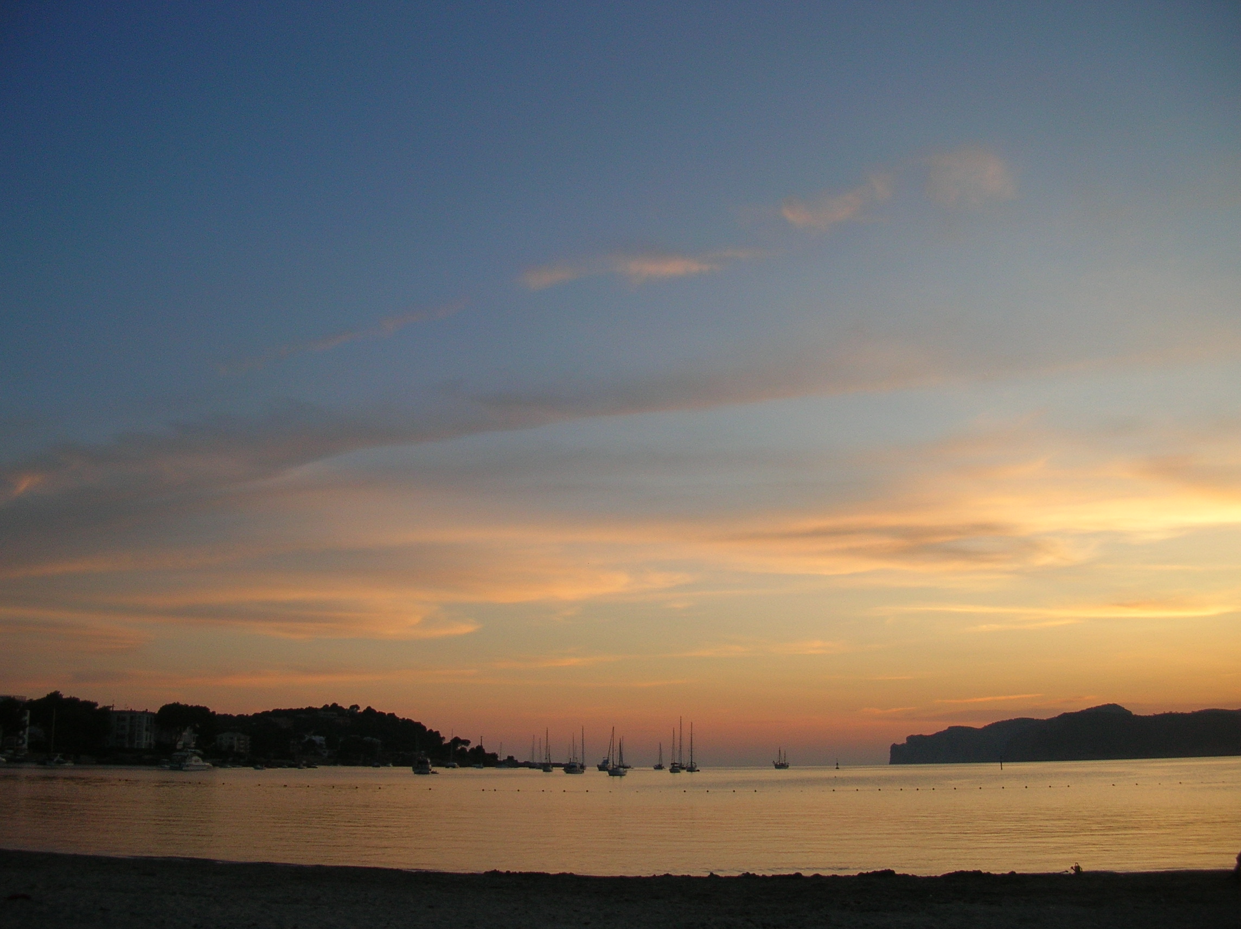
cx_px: 620
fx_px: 1254
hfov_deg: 52.7
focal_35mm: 35
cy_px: 464
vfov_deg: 40.6
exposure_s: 1/199
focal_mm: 5.8
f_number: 2.8
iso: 50
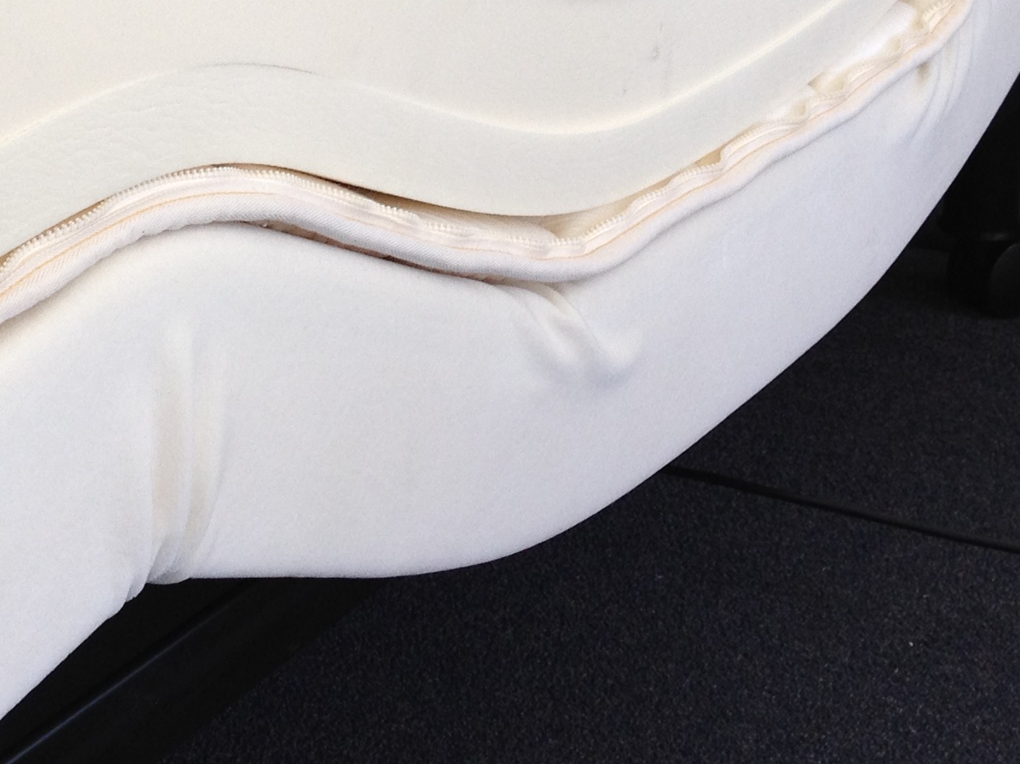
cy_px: -27
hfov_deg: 19.9
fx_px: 2858
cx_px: 129
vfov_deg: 14.9
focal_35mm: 97
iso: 64
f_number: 2.4
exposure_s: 1/60
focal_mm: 4.28
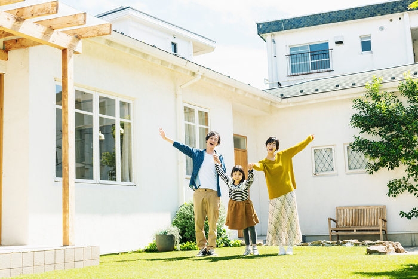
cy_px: 140
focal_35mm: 50
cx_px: 209
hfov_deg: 39.6
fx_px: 581
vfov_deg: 27.0
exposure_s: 1/200
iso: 100
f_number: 5.6
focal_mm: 50
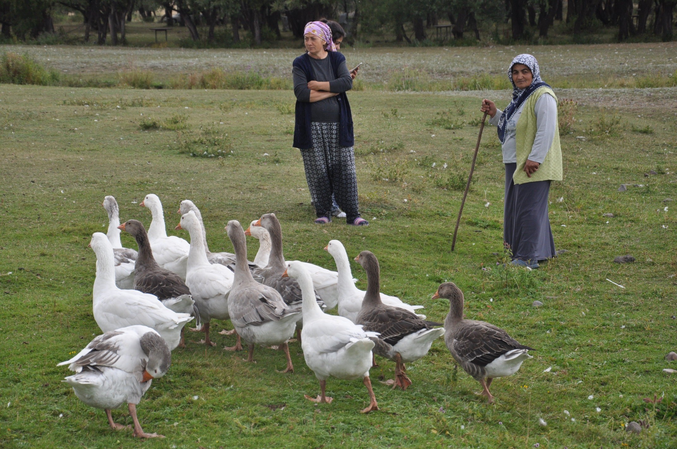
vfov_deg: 13.8
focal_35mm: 99
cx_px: 338
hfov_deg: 20.6
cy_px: 224
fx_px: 1859
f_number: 6.3
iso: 500
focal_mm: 66
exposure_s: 1/640
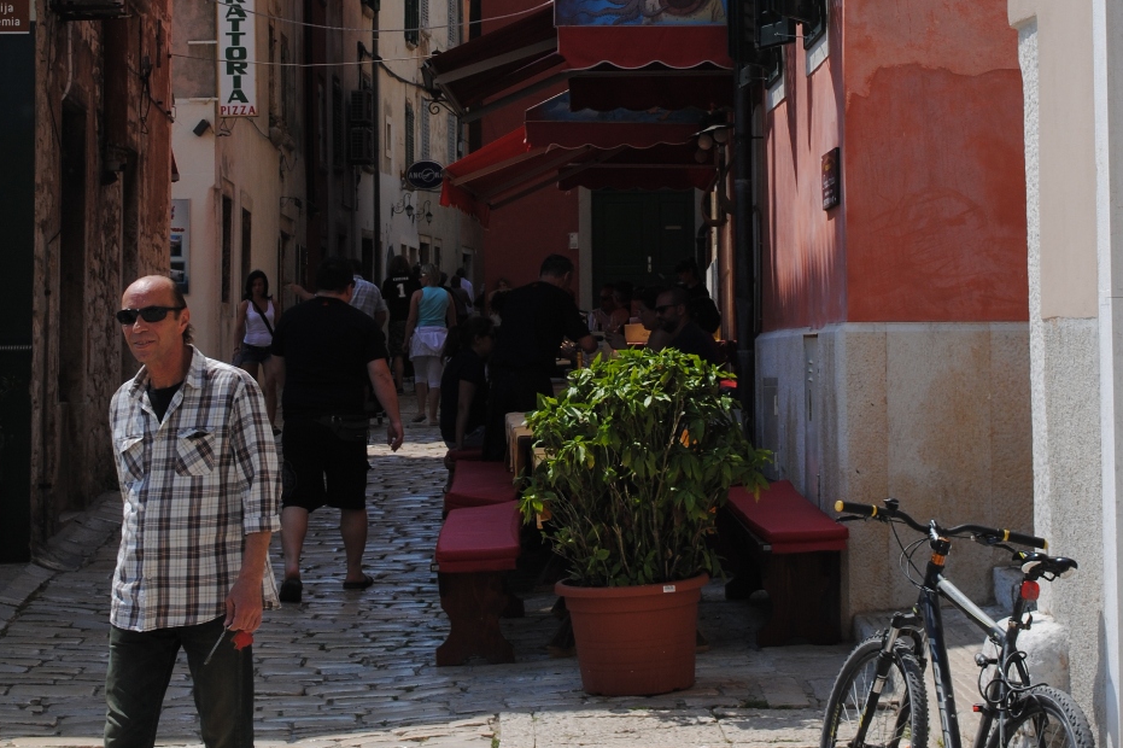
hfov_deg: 21.5
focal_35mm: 95
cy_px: 92
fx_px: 2962
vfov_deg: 14.3
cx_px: 576
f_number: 9
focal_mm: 38
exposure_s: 1/320
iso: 100
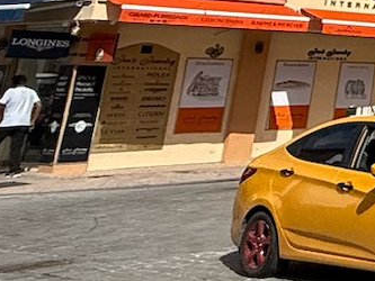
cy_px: -125
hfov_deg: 13.8
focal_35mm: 84
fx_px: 910
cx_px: 959
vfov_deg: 16.2
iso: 64
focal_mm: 2.22
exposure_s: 1/5155
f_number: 2.2
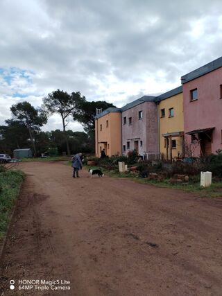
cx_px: 111
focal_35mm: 26
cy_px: 148
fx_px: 222
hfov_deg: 53.0
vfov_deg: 67.3
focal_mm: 4.75
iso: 100
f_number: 1.8
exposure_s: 1/997
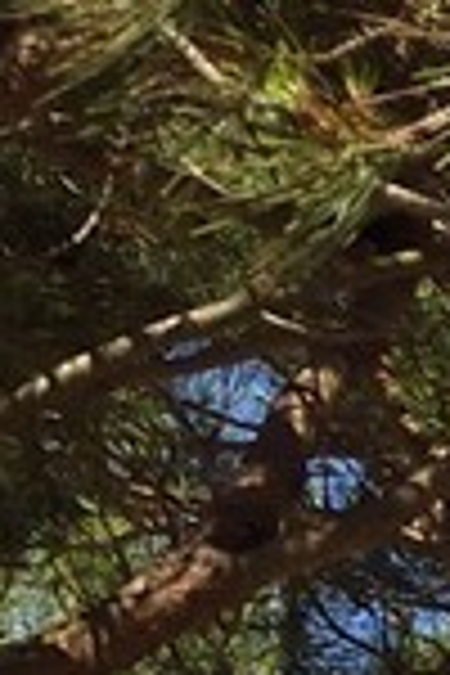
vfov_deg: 6.8
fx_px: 5212
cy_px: 1901
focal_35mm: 278
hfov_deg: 3.9
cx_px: 2876
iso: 200
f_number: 13
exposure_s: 1/250
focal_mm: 26
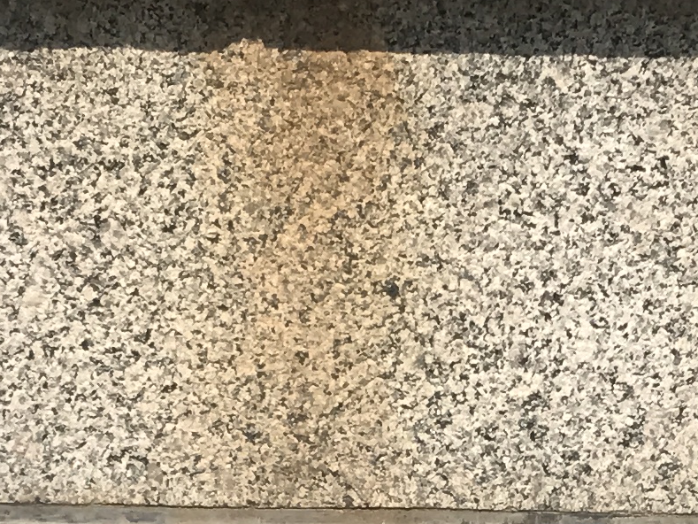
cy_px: 851
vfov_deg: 10.0
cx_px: 422
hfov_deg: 13.8
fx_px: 2884
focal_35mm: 143
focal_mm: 3.99
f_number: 1.8
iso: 20
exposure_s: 1/3831
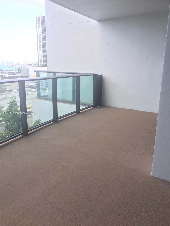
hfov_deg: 48.2
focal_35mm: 29
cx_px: 85
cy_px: 113
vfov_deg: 61.7
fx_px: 190
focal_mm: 4.15
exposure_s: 1/120
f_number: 2.2
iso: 32
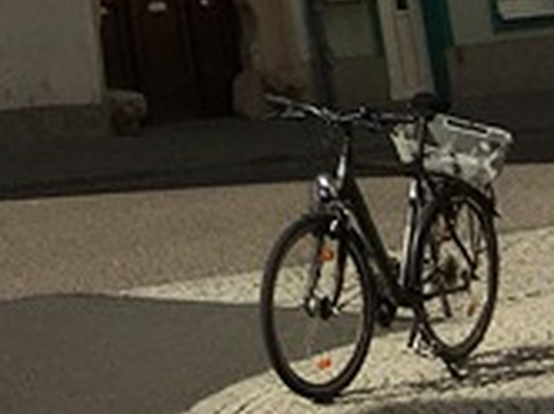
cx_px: -1111
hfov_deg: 9.0
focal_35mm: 179
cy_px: -808
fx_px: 2861
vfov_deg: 7.4
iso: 25
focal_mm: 4.15
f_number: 2.2
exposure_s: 1/3846
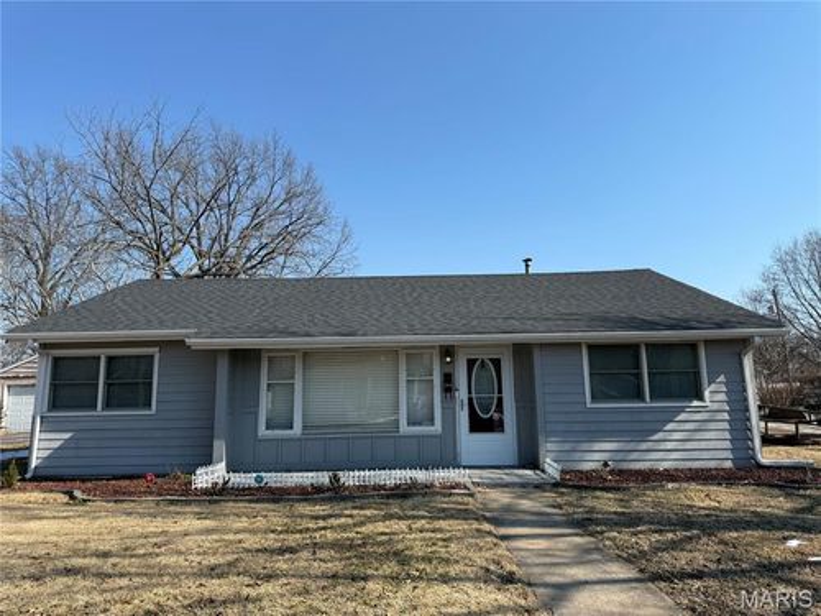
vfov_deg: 56.8
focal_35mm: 24
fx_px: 569
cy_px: 308
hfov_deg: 71.6
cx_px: 410
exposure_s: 1/3953
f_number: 1.78
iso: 80
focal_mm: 6.76
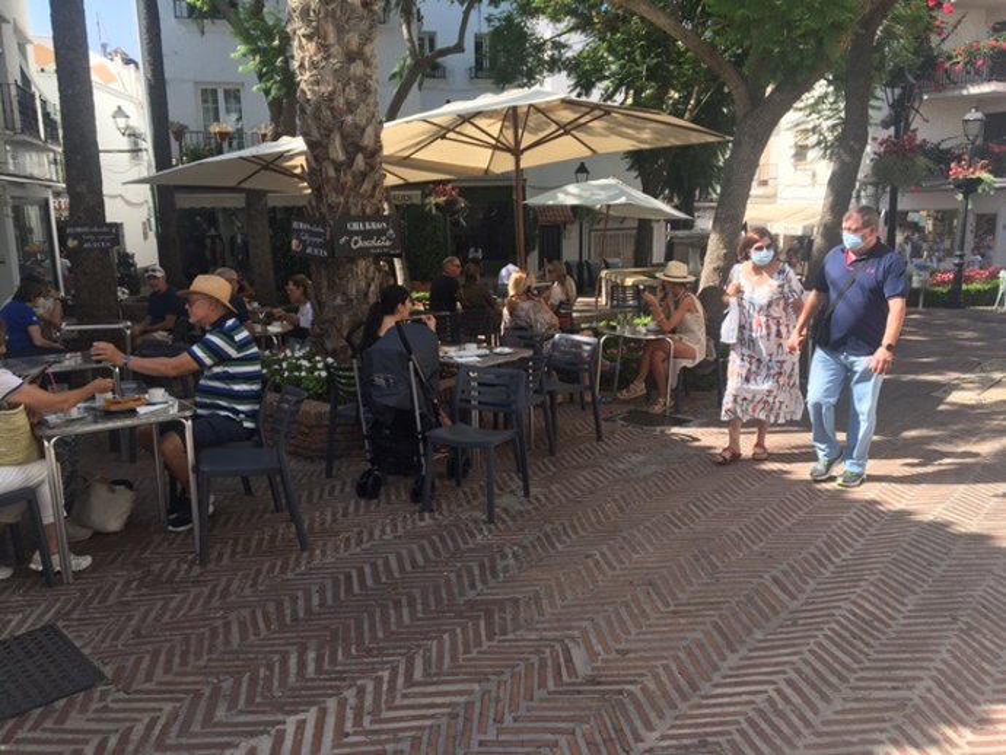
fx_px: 843
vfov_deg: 48.3
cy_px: 378
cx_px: 503
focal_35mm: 29
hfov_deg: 61.6
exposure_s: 1/523
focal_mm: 4.15
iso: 25
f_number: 2.2
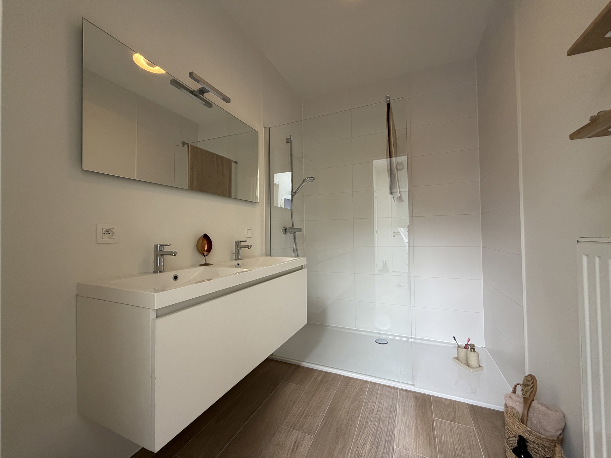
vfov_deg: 85.7
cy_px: 229
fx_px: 247
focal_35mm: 14
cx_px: 306
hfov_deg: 102.1
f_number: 2.2
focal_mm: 2.22
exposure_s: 1/121
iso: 250
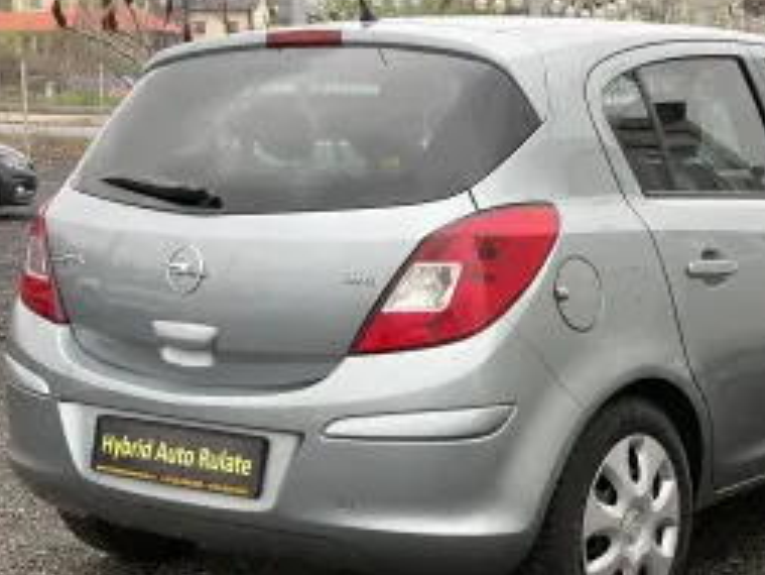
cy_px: 336
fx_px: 1636
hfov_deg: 26.1
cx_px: 532
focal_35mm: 74
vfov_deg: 19.9
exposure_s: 1/284
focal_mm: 5.96
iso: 32
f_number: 1.6
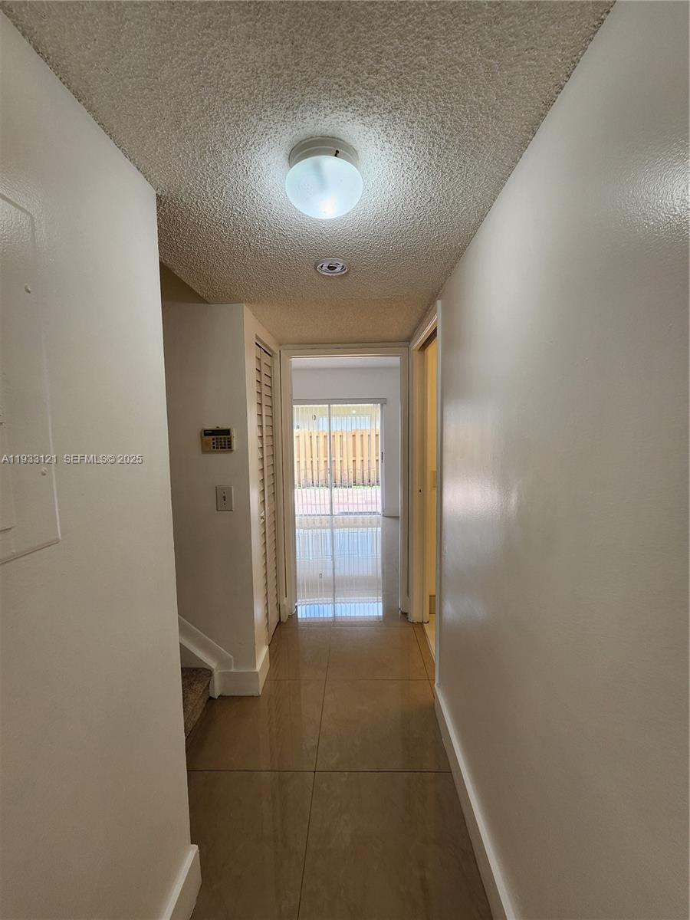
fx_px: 346
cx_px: 345
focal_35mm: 13
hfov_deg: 89.9
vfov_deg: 106.2
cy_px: 460
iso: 50
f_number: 2.2
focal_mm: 2.2
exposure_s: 1/60
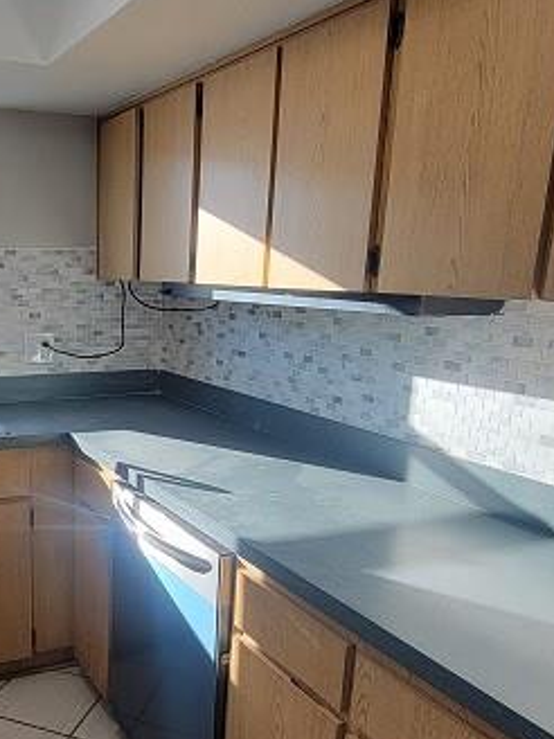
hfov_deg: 42.1
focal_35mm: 32
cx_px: 105
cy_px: 458
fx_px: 683
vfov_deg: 56.2
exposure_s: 1/120
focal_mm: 2.2
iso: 100
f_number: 2.2
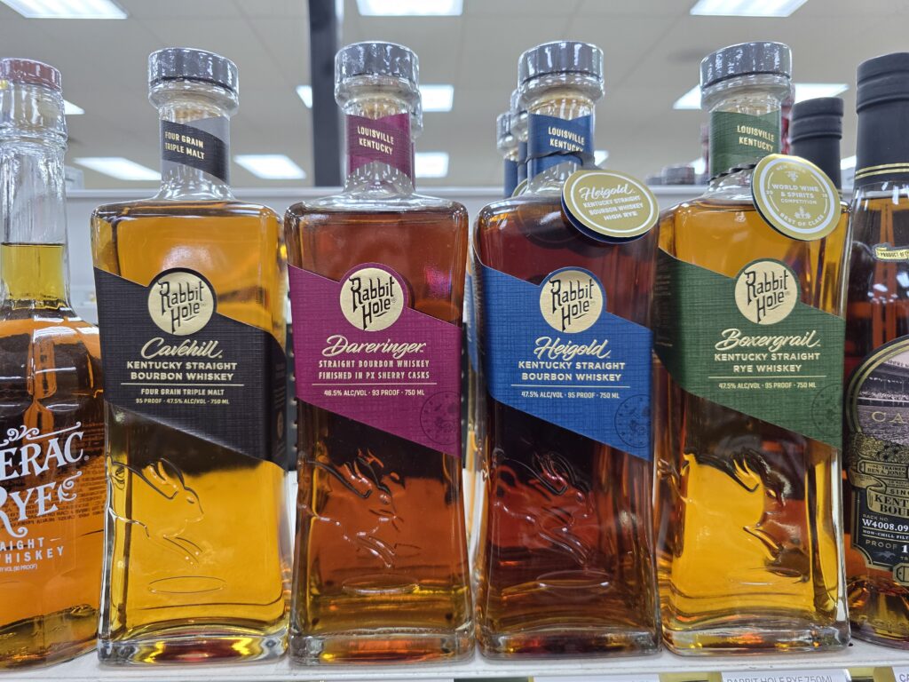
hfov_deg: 73.9
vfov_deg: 58.9
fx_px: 604
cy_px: 341
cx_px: 454
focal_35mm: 23
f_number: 1.7
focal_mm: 6.3
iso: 125
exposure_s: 1/120
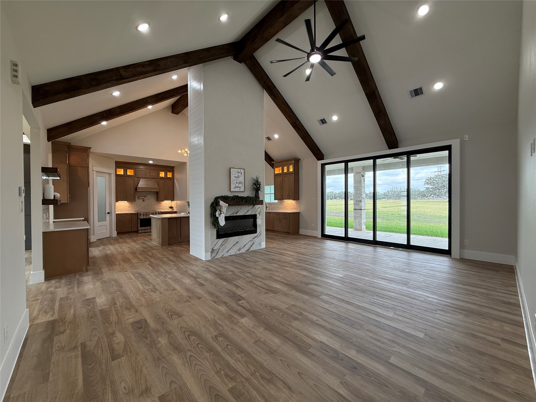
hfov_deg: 102.1
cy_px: 201
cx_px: 268
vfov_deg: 85.7
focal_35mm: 14
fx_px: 217
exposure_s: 1/120
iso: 100
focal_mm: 2.22
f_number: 2.2
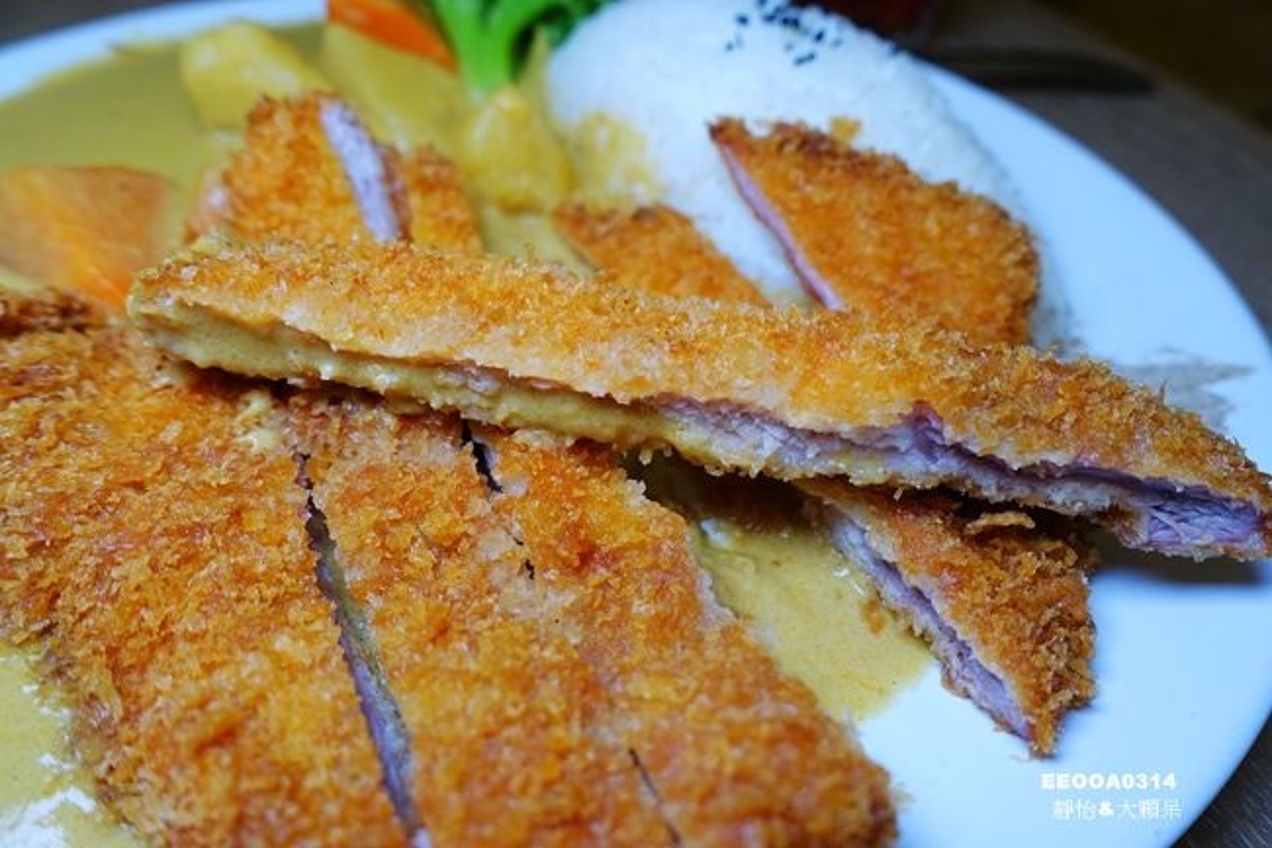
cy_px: 424
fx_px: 848
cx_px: 636
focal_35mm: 24
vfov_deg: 53.1
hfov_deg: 73.8
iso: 125
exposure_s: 1/60
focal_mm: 8.8
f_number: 2.8
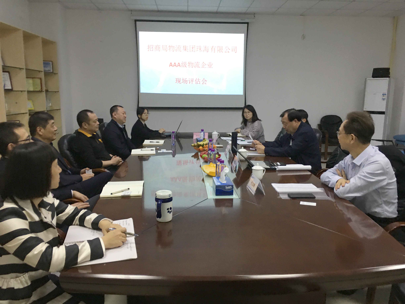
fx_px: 339
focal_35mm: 29
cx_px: 202
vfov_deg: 48.2
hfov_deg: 61.7
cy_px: 152
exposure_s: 1/17
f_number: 2.2
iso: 80
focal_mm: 4.15
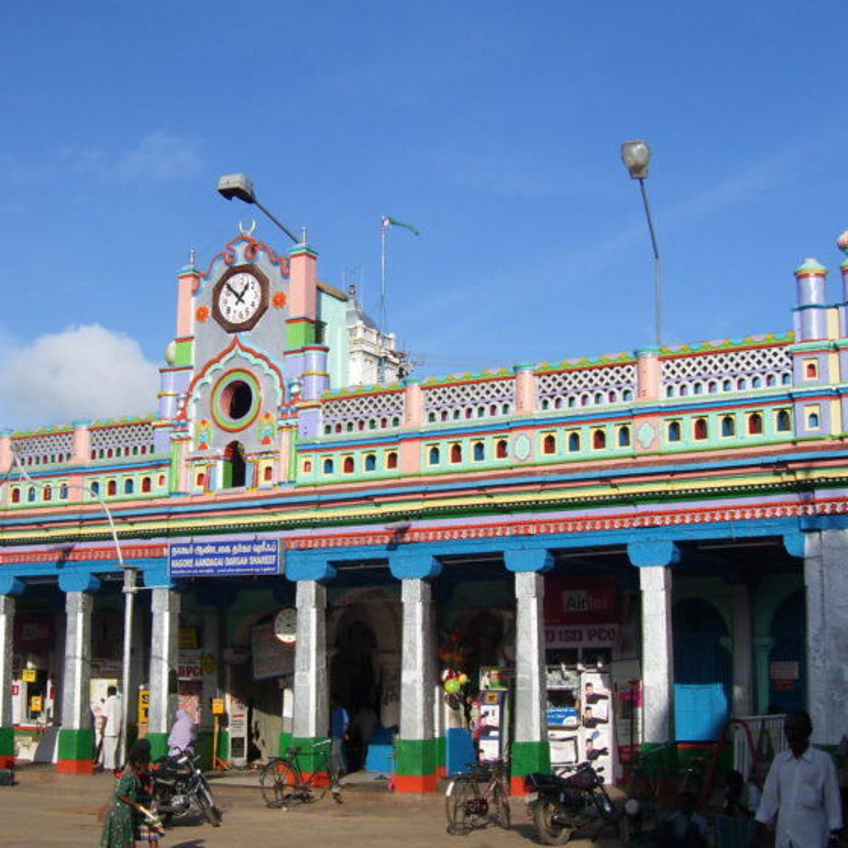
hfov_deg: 33.3
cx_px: 344
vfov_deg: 33.4
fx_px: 1413
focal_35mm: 51
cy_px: 434
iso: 80
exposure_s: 1/500
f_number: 5.6
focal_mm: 7
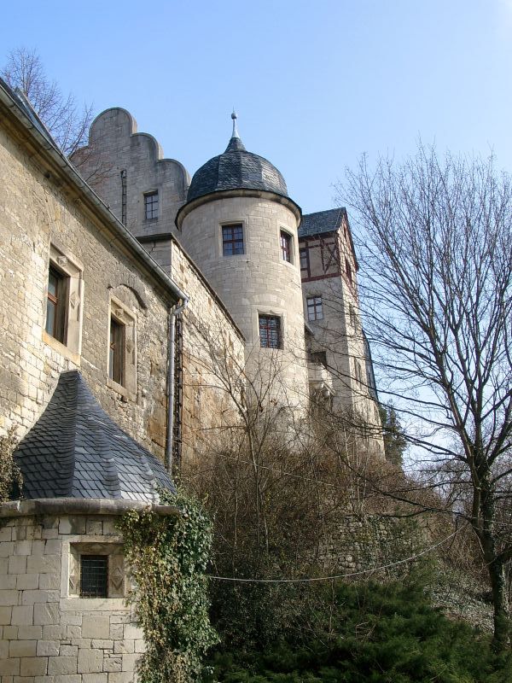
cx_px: 256
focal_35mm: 42
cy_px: 342
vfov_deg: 44.8
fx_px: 828
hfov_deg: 34.3
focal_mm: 8.82
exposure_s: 1/598
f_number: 4
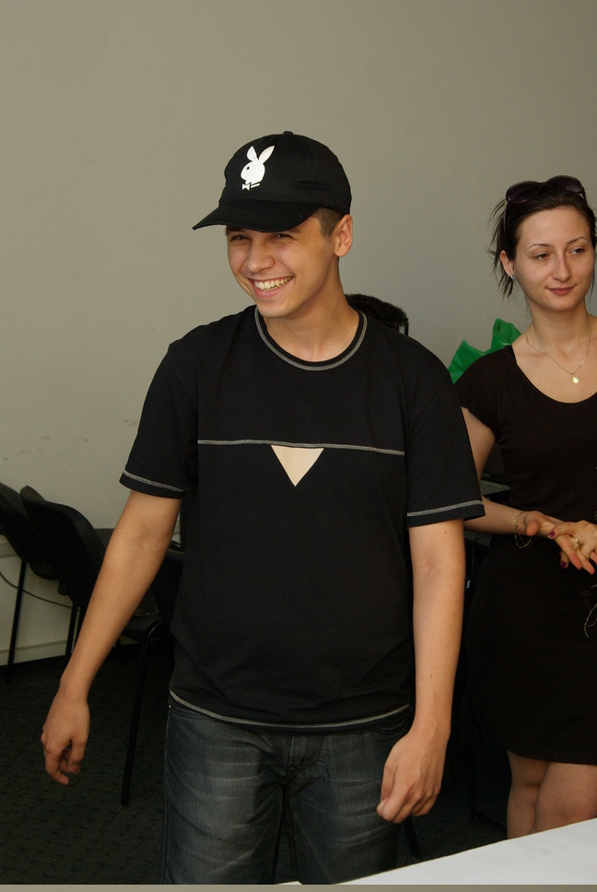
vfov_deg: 31.2
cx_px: 298
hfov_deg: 21.1
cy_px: 446
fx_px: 1600
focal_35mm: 64
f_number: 6.3
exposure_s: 1/125
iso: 400
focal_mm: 43
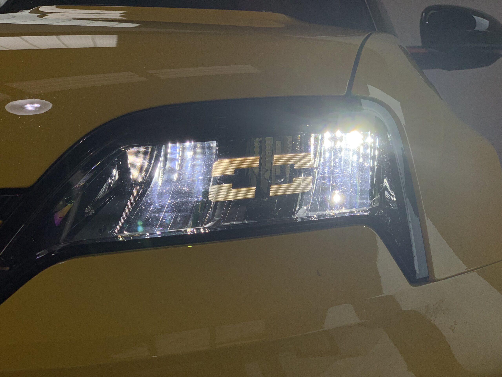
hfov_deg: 36.8
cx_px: 251
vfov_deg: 28.0
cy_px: 188
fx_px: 754
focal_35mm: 52
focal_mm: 6
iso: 16
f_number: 2.4
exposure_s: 1/905
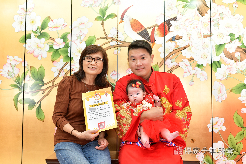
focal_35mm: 35
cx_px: 123
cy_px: 82
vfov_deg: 37.9
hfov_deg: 54.4
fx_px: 239
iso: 800
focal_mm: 35
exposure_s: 1/200
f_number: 4.5
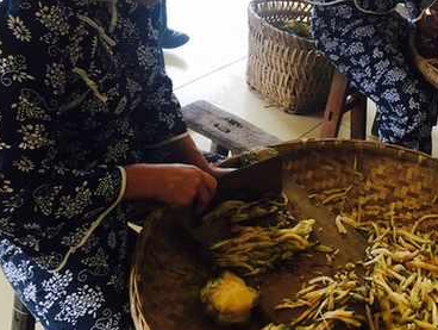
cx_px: 310
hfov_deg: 39.6
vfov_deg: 30.9
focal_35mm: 47
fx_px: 595
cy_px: 132
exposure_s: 1/33
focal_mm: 4.15
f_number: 2.2
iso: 32
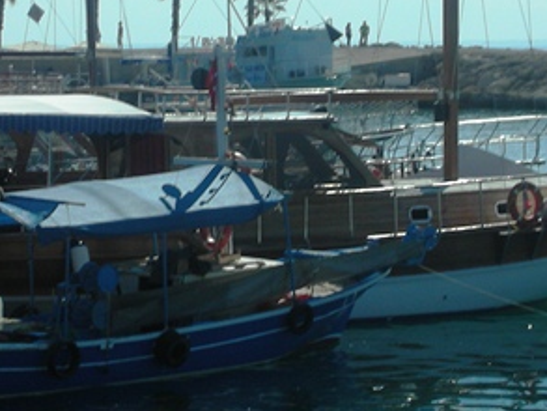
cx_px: 235
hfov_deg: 10.5
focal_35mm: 188
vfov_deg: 7.9
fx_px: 2972
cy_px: 82
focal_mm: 14.3
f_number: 13.6
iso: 50
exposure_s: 1/80.4
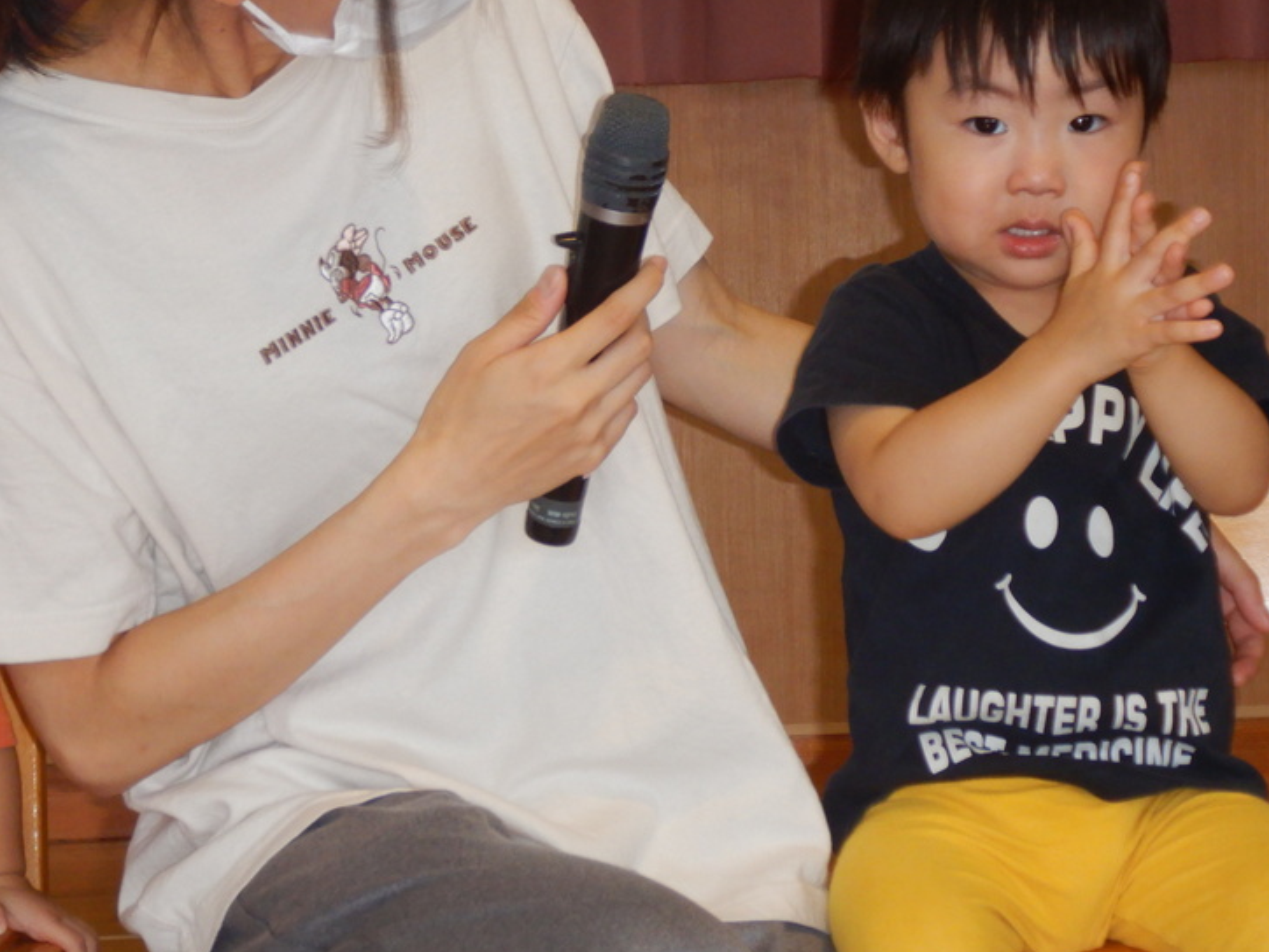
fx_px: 4656
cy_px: 440
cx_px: 622
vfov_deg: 11.7
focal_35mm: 127
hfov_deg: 15.5
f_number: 4.7
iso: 320
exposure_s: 1/60
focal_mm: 16.6
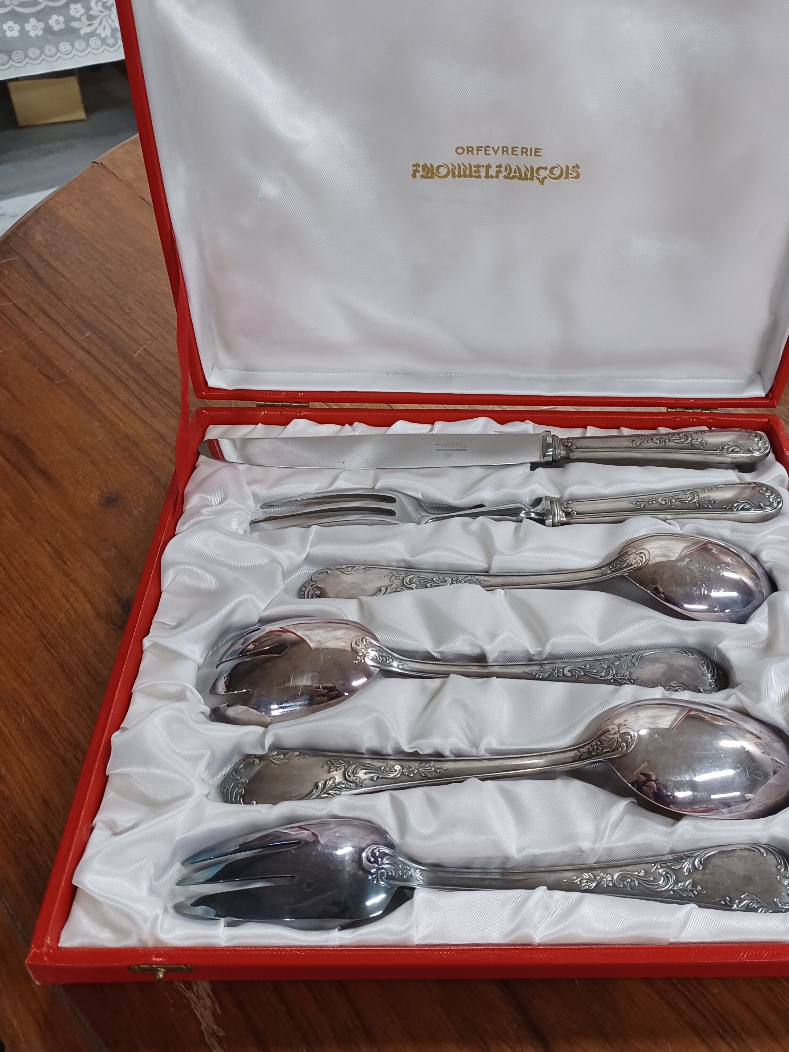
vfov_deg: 55.2
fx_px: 1003
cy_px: 471
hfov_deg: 42.6
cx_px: 490
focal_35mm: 33
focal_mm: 4.6
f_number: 1.8
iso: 320
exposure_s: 1/33.3
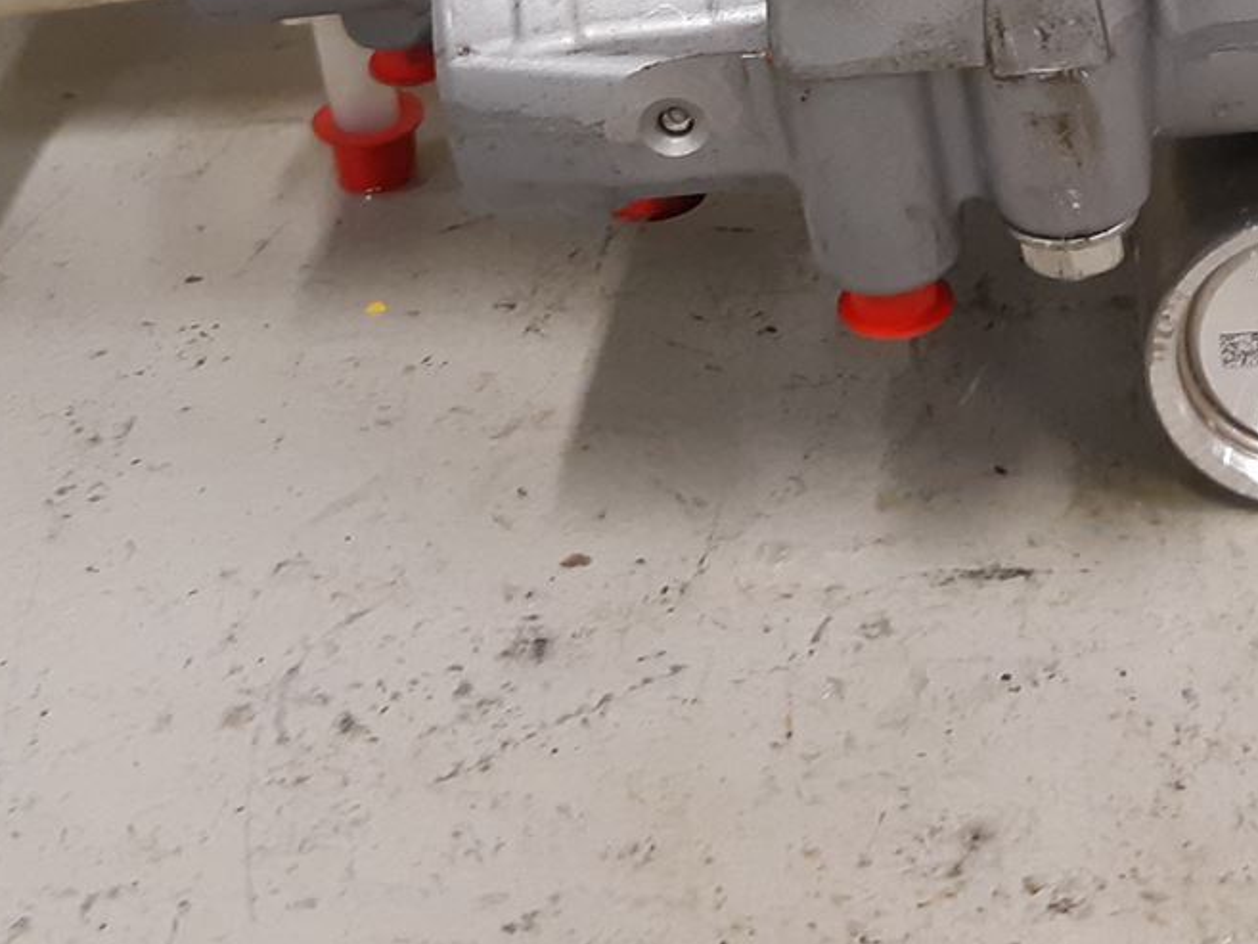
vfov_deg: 17.2
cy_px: -251
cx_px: 957
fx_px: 2944
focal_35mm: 81
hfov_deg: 23.8
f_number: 1.7
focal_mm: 3.93
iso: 160
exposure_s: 1/50
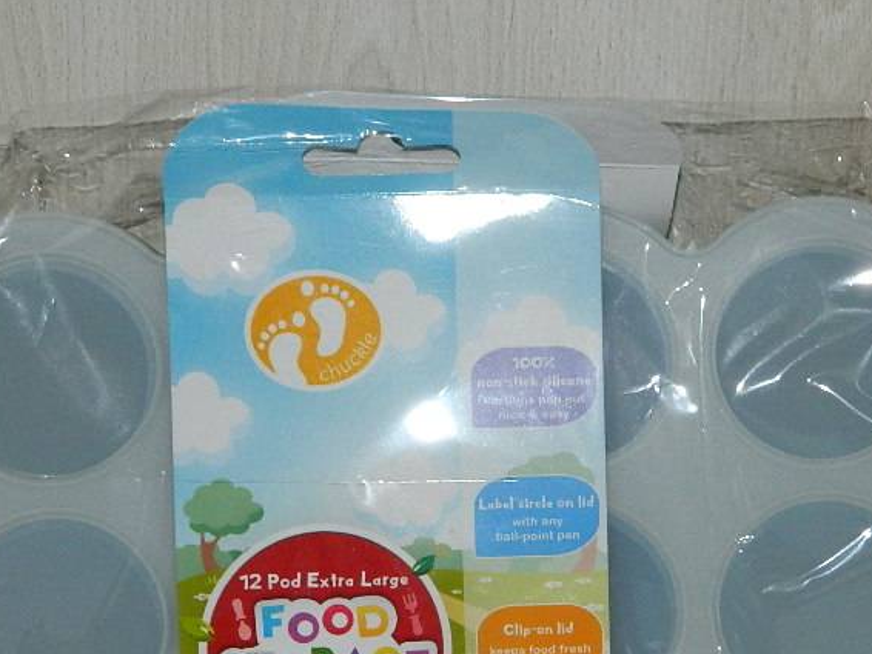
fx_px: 2142
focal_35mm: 85
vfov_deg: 17.3
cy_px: 483
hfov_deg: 22.9
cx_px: 550
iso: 200
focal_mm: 8.4
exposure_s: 1/50
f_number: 3.6
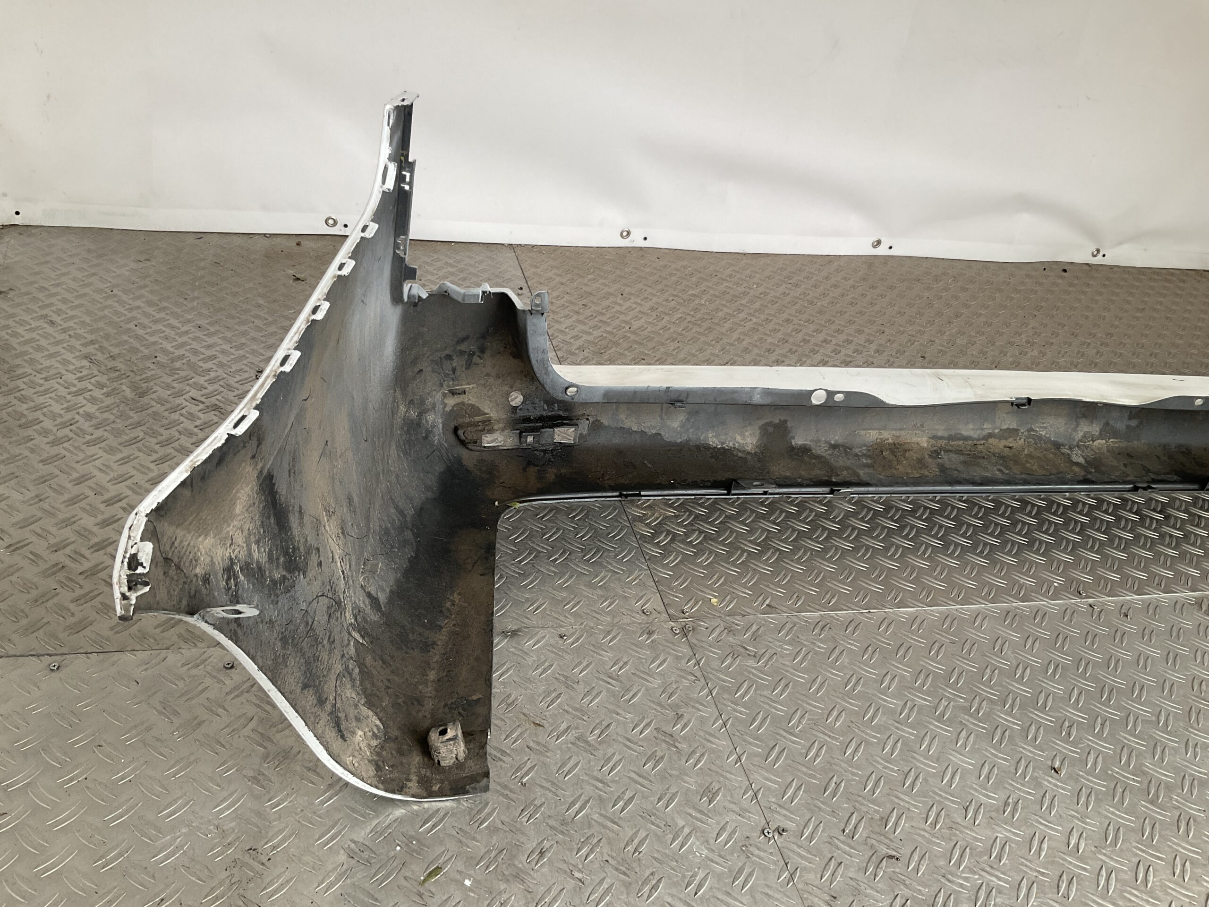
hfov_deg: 61.7
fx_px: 1013
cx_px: 604
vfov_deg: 48.2
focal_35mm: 29
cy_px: 454
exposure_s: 1/100
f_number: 1.8
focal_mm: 3
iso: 50
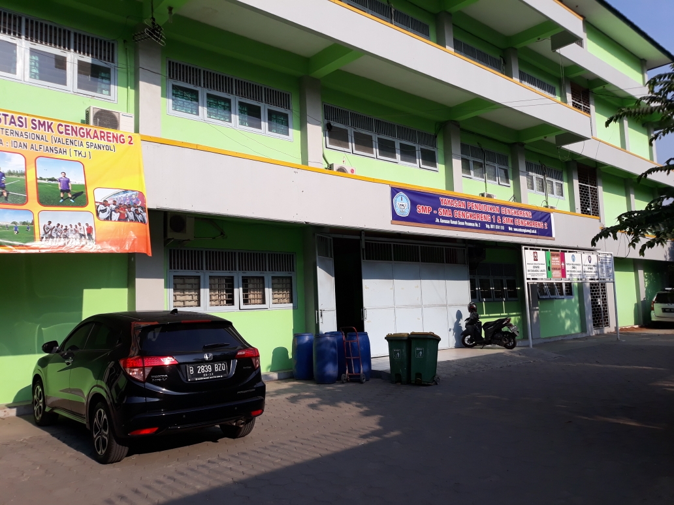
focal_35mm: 27
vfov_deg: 51.4
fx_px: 526
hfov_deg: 65.3
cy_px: 252
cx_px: 337
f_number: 1.7
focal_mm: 3.71
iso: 40
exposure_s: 1/1894
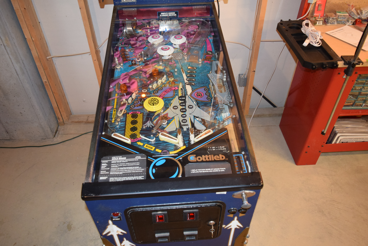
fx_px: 276
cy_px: 123
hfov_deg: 67.3
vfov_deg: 48.0
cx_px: 184
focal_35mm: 27
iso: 2000
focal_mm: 18
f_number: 3.5
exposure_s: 1/60
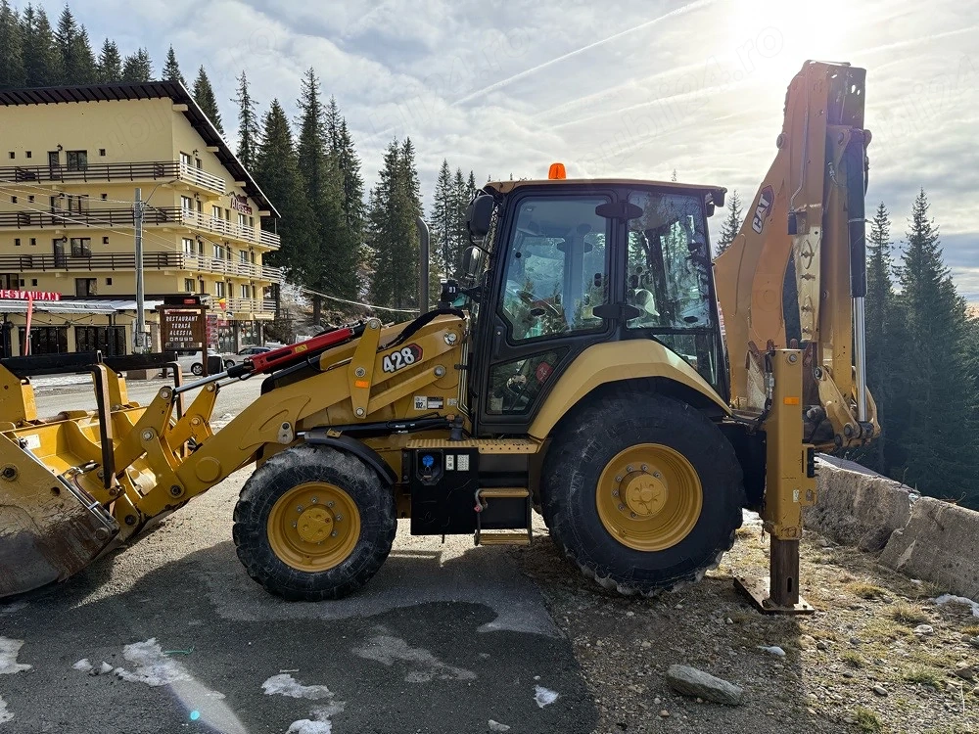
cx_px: 490
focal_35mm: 24
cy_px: 367
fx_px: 679
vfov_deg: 56.8
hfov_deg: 71.6
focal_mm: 6.76
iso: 100
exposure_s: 1/2703
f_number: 1.78
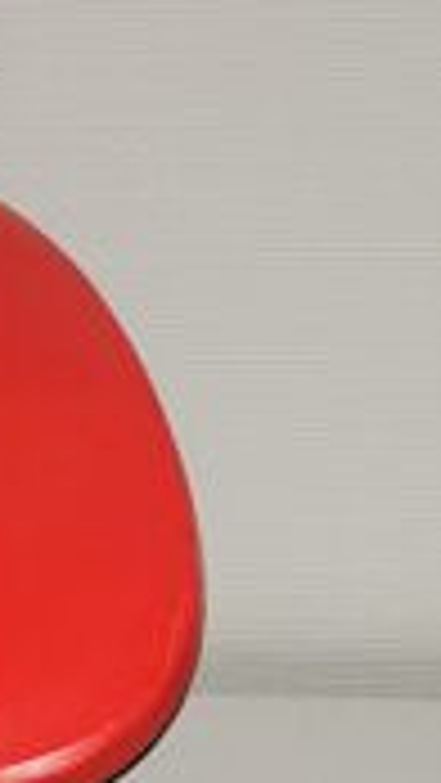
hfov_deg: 8.5
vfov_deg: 15.8
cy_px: 234
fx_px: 2804
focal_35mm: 135
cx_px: -446
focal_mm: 5.58
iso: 125
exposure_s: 1/100
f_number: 1.8
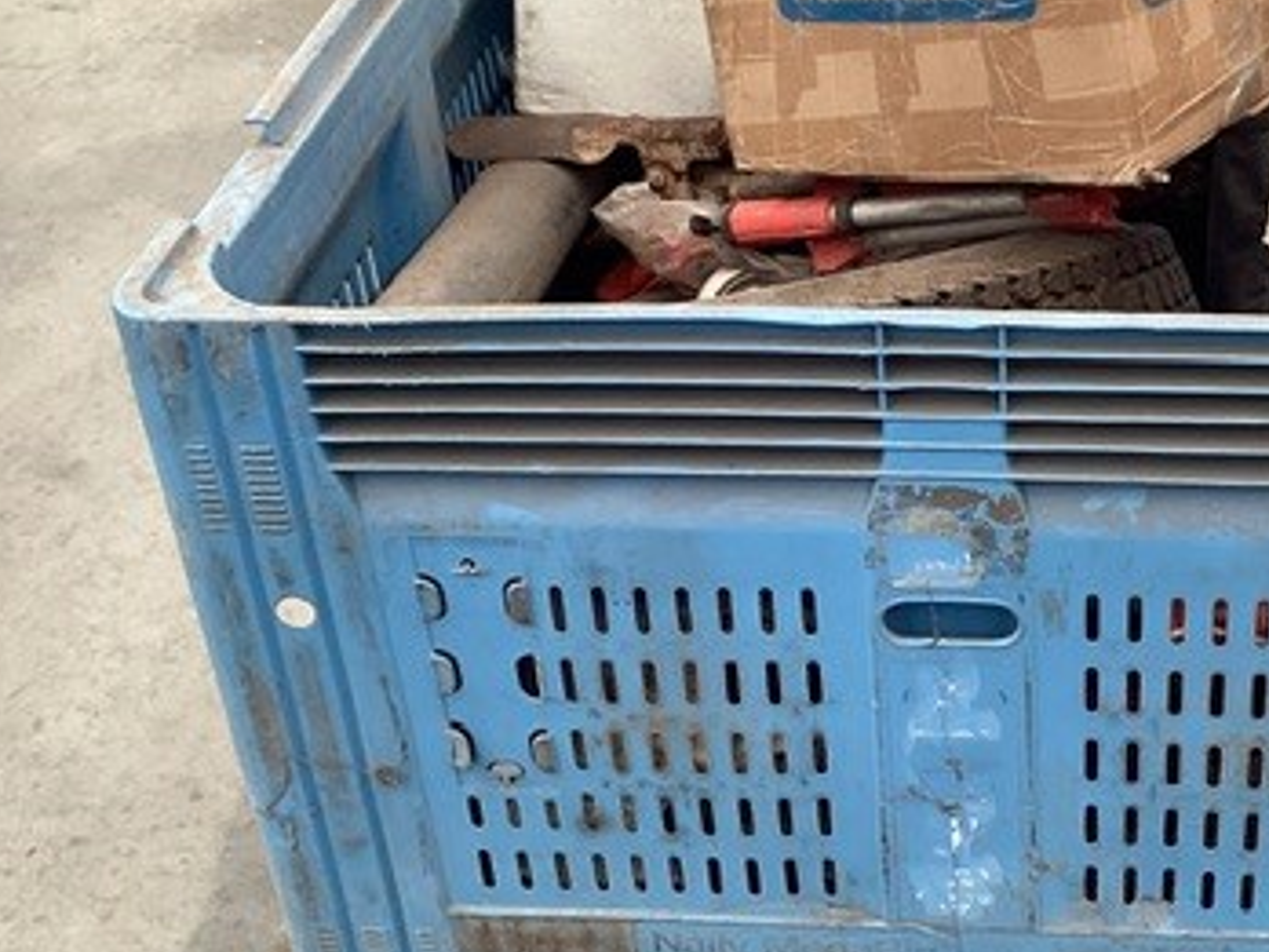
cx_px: 992
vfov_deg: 25.6
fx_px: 2090
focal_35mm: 57
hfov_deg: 32.9
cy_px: 336
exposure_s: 1/60
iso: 80
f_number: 2.4
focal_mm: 3.3
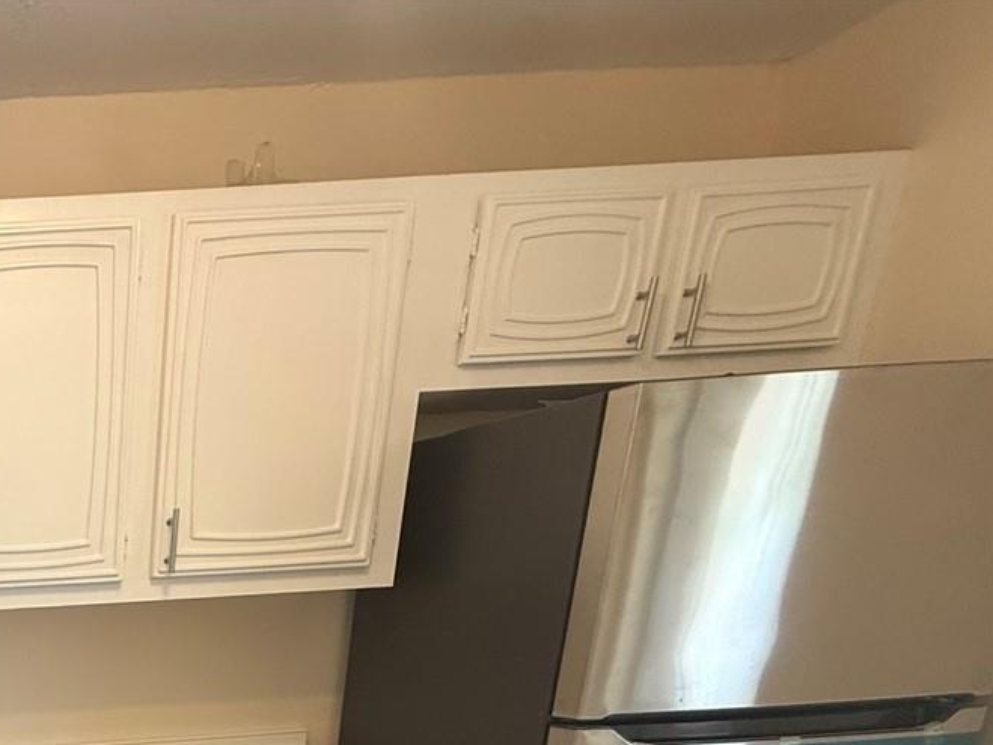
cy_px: 902
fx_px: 975
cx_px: -209
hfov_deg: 38.8
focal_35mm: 34
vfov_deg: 33.6
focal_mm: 2.22
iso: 125
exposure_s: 1/120
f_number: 2.2
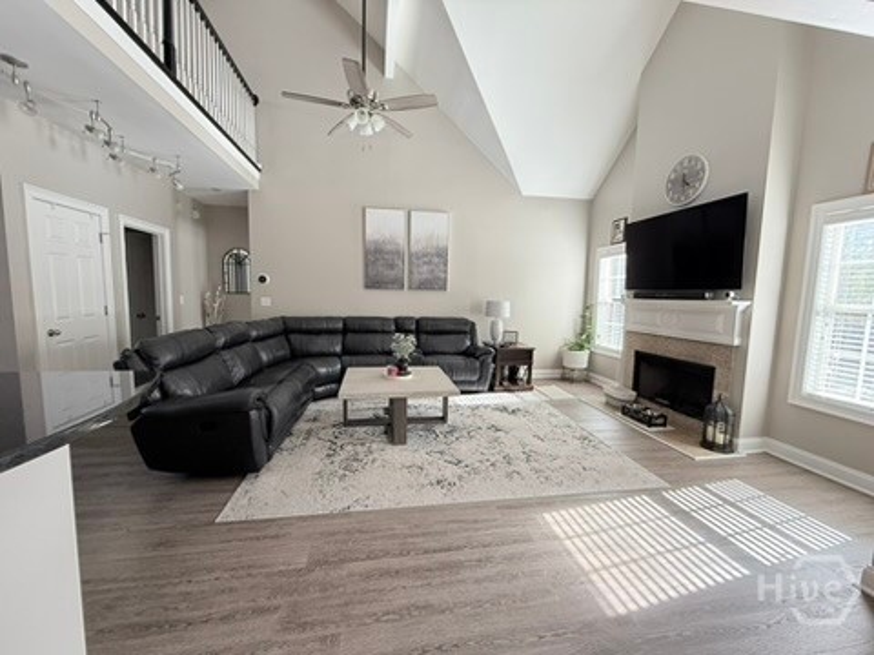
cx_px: 437
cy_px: 328
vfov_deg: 85.7
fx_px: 353
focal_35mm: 14
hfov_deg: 102.1
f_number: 2.2
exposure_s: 1/99
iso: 160
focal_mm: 2.22
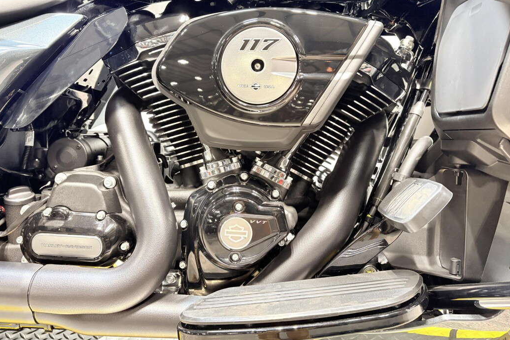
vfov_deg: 46.4
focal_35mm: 28
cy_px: 161
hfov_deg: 65.5
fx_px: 397
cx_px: 263
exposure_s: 1/60
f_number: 1.6
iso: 320
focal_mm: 5.96
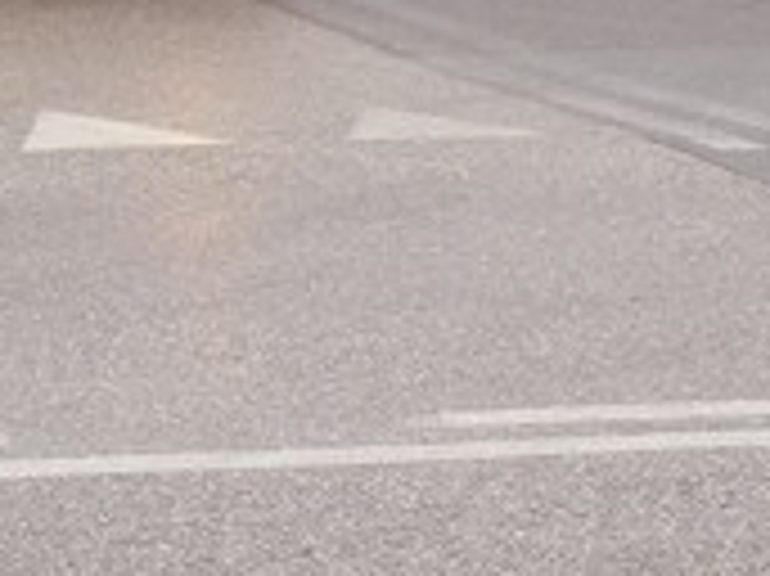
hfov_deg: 7.8
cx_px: 5
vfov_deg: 5.8
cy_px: -374
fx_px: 5624
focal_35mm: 253
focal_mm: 9.8
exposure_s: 1/320
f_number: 4.2
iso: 125
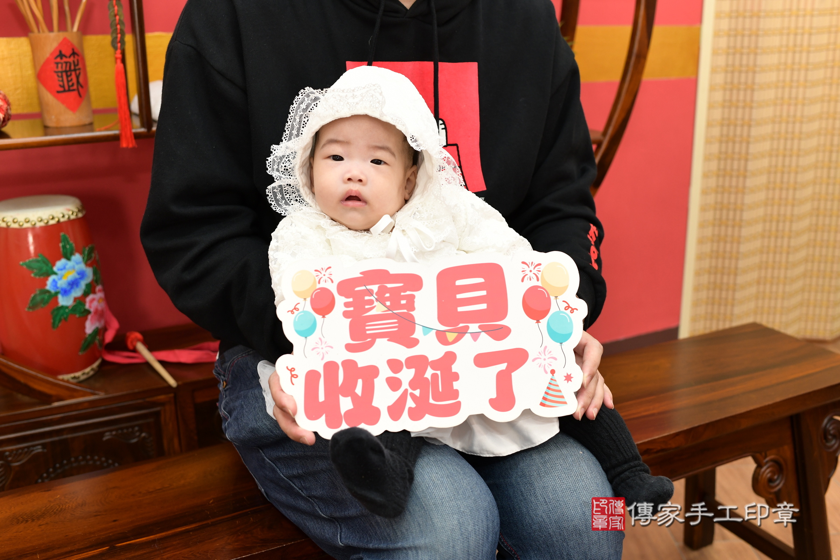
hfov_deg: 54.4
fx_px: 817
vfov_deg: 37.9
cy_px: 280
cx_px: 420
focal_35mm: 35
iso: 800
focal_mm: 35
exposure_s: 1/200
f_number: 4.5
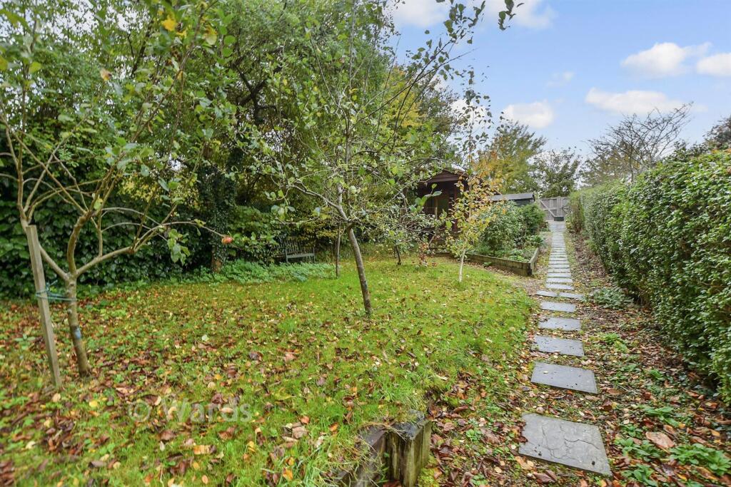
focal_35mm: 15
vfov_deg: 77.3
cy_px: 244
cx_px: 366
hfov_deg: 100.4
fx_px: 305
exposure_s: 1/20
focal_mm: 10
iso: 160
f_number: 6.3
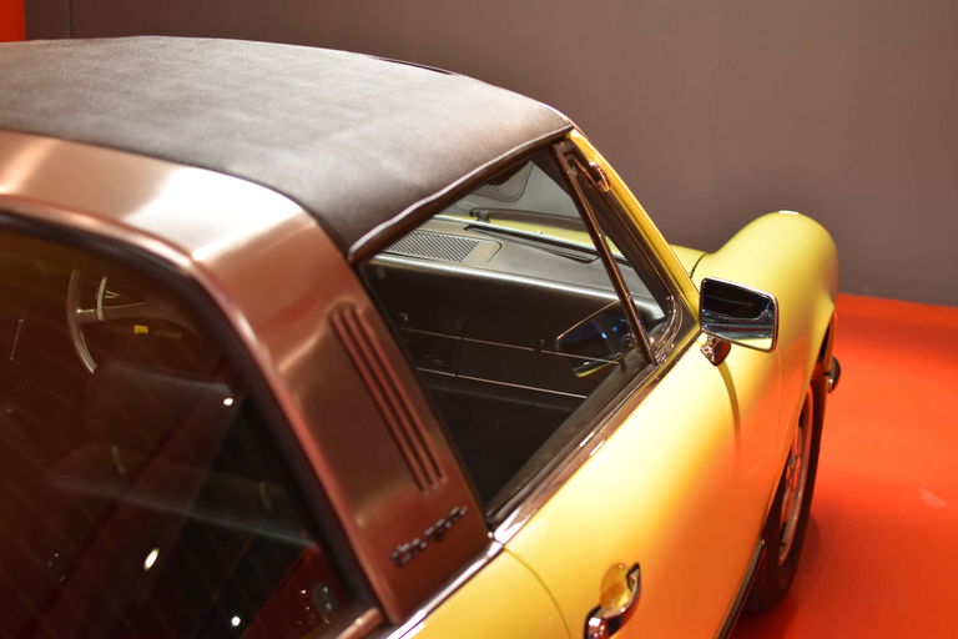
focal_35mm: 52
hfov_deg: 37.9
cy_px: 320
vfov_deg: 25.8
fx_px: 1397
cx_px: 479
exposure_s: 1/60
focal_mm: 35
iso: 800
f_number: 2.8
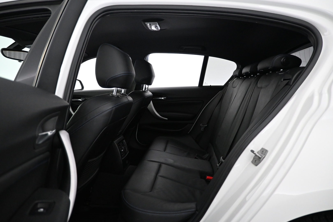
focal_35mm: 24
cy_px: 111
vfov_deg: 53.1
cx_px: 166
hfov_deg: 73.7
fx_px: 222
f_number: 3.5
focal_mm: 16
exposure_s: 1/100
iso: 3200
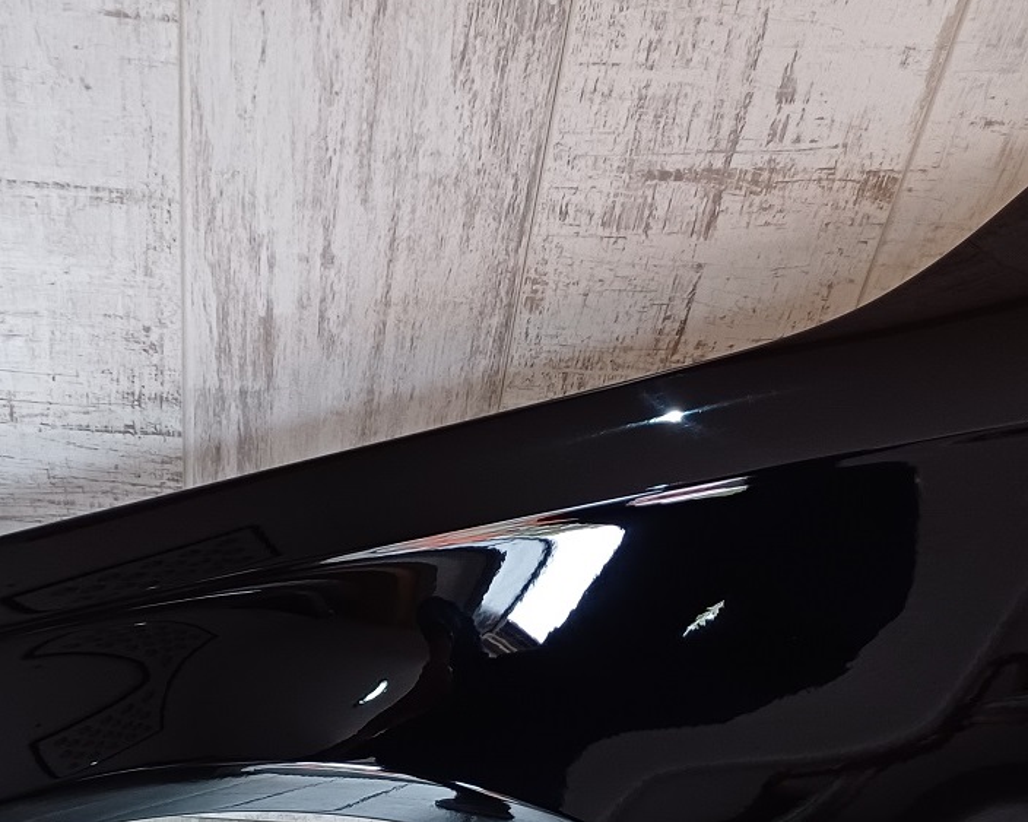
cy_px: 721
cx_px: 371
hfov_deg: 35.8
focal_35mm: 52
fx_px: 1582
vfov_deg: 28.2
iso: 250
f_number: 1.8
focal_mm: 4.65
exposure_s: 1/50
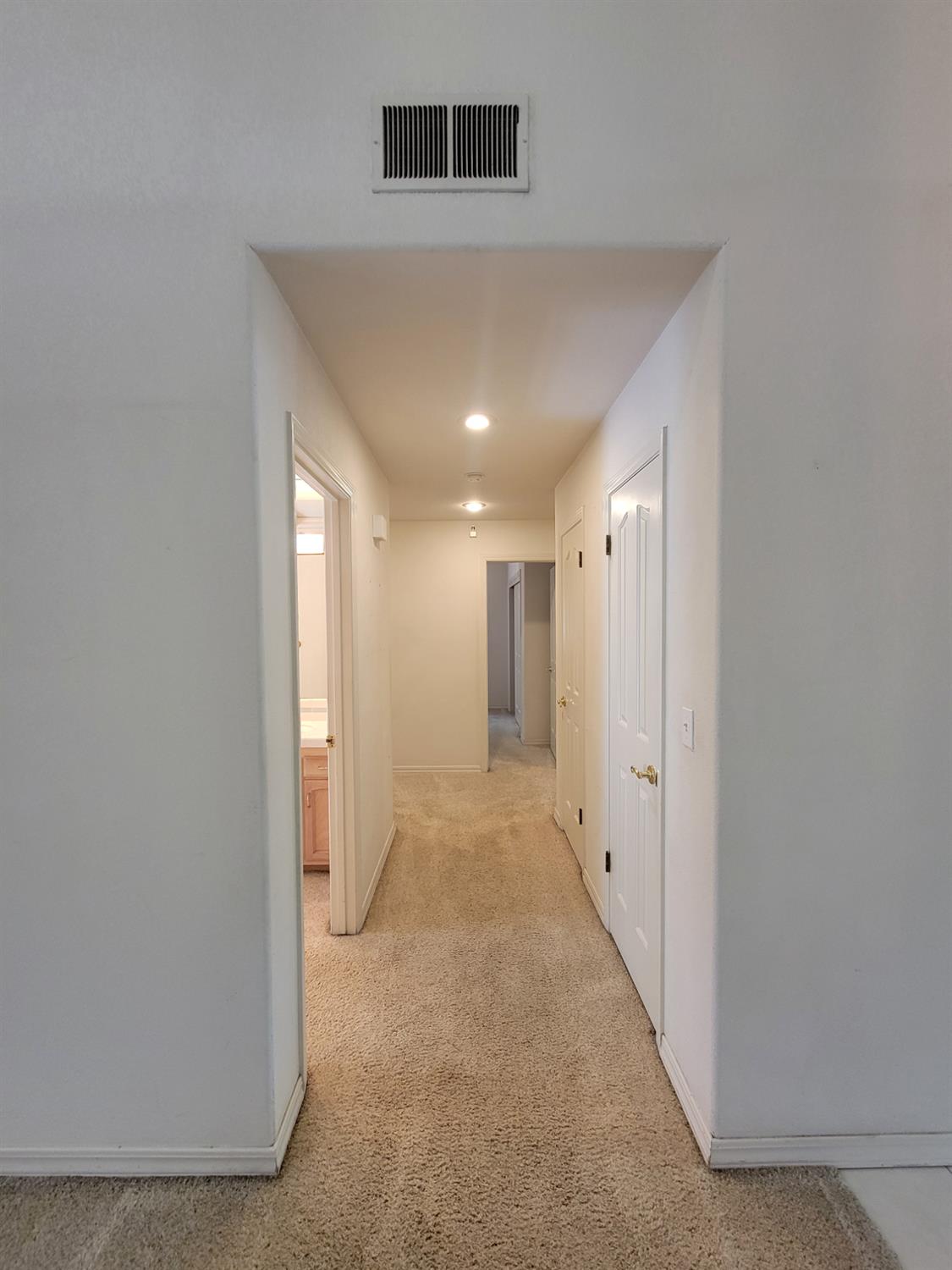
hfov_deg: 89.9
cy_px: 635
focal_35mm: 13
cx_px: 476
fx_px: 477
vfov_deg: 106.2
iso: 250
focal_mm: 2.2
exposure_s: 1/60
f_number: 2.2
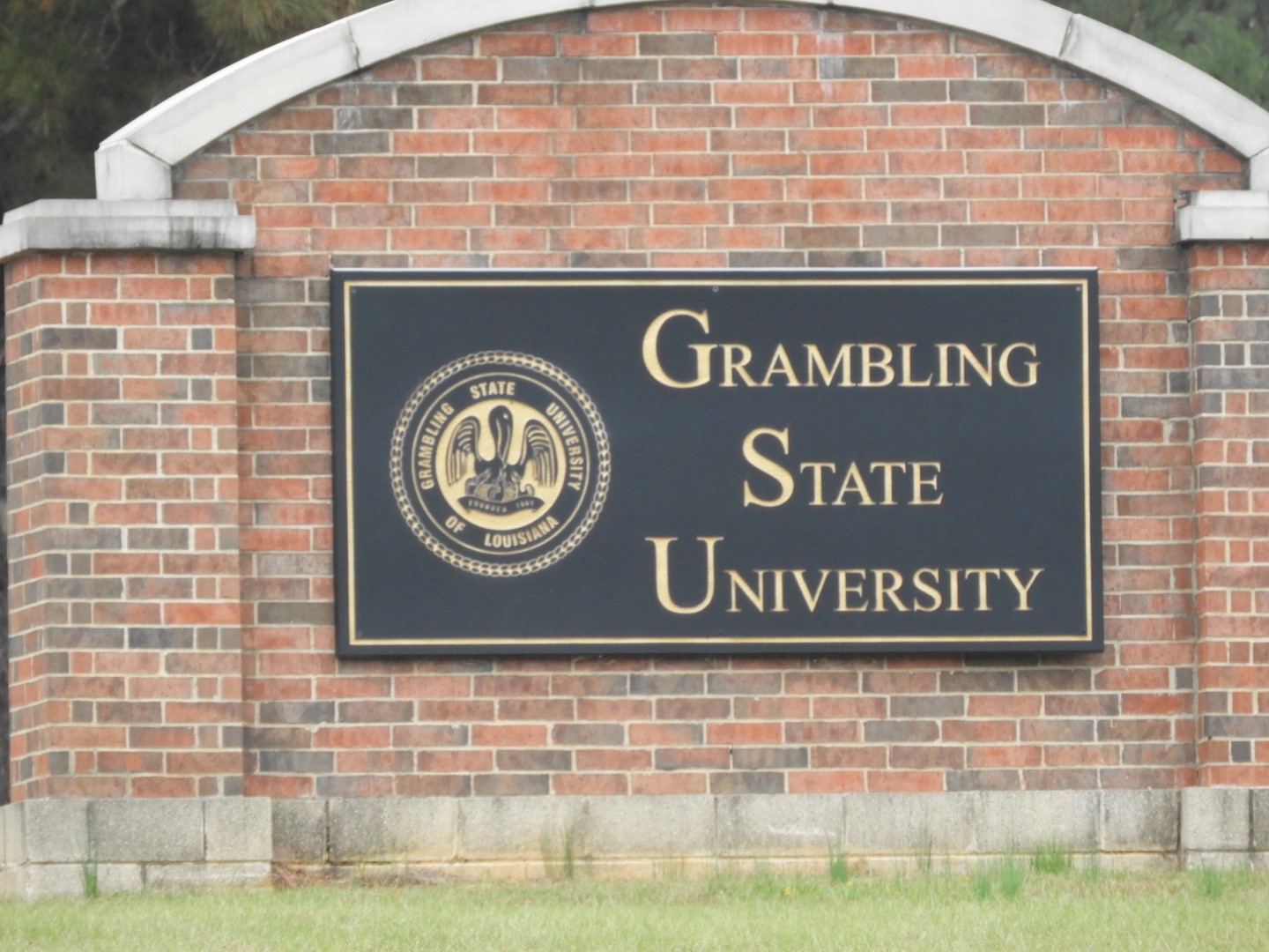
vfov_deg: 2.5
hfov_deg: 3.3
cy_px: 476
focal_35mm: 600
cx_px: 634
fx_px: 21996
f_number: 5.6
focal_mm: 107.5
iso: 400
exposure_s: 1/200
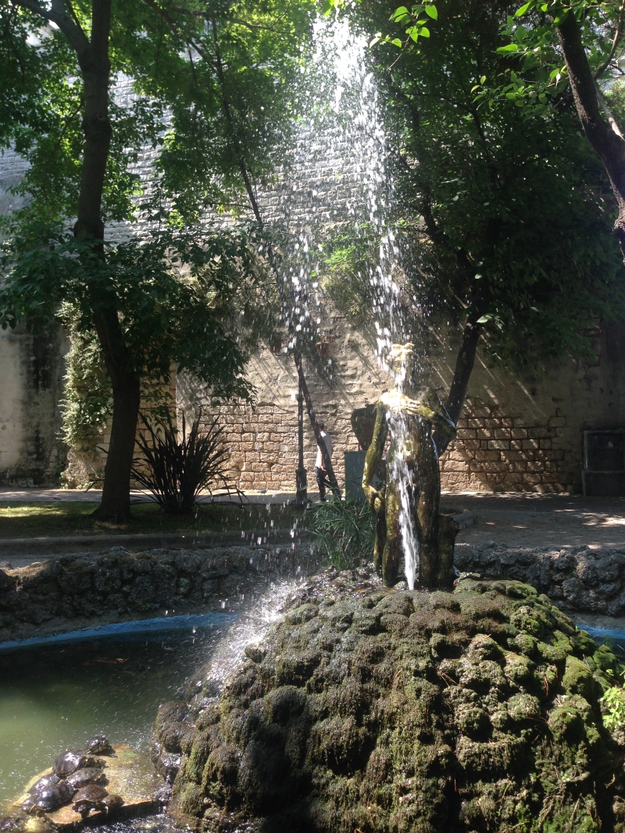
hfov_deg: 42.9
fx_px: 795
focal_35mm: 33
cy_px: 416
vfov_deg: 55.4
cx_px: 312
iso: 50
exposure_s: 1/227
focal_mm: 4.12
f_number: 2.4
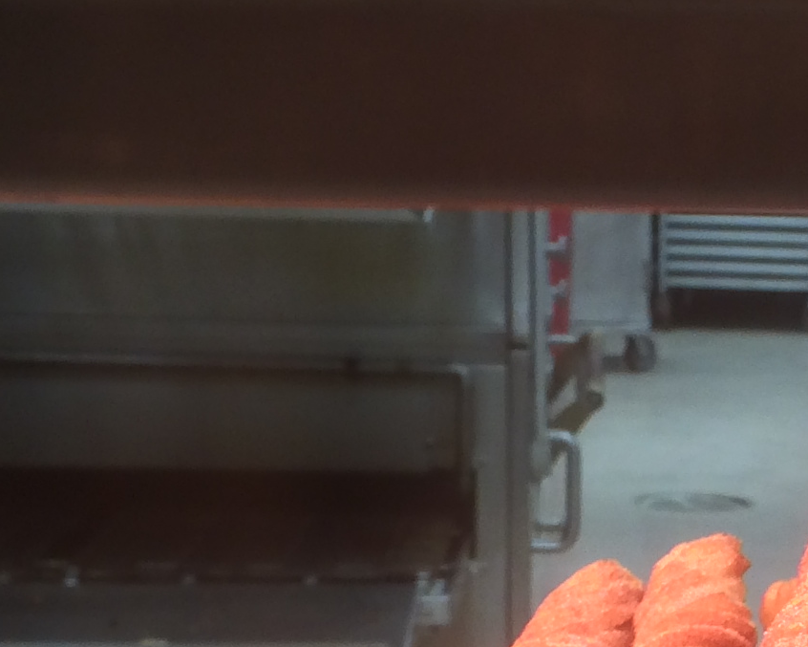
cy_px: 664
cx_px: 882
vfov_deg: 13.4
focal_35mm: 113
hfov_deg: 16.5
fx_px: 2703
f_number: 2.2
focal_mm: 4.12
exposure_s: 1/30
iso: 64
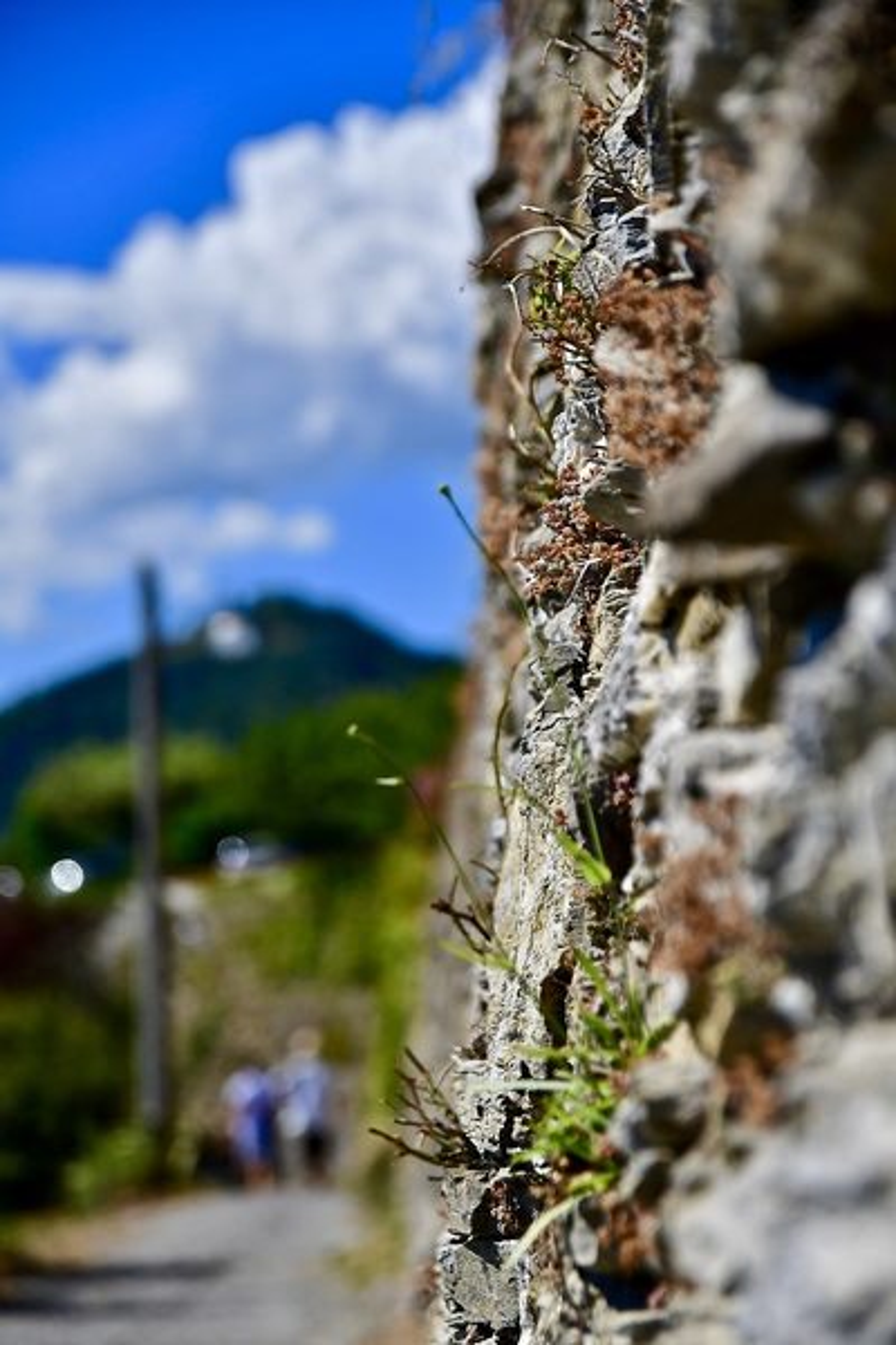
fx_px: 3920
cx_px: 448
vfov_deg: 19.5
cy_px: 672
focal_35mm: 105
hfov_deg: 13.0
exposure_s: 1/8000
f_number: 4
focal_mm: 70
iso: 200
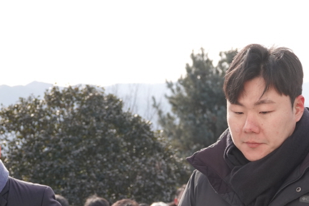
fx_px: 1338
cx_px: 247
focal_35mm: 156
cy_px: 192
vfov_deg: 8.8
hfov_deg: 13.1
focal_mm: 28.07
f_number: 3.5
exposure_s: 1/250
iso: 100
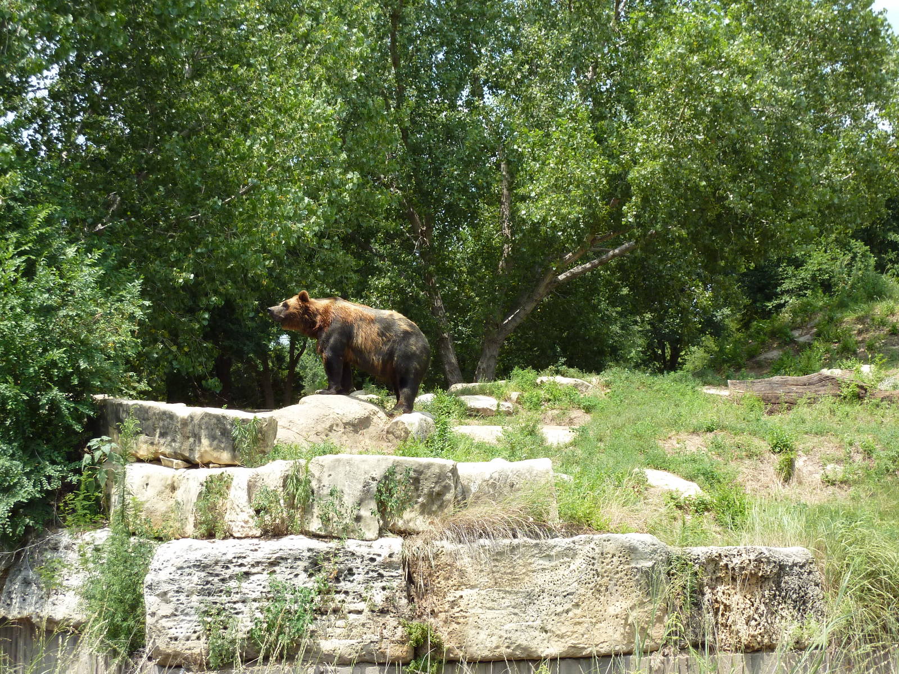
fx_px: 1169
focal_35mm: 45
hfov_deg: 42.1
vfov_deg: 32.2
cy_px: 337
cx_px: 450
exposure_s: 1/500
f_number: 3.7
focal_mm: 7.3
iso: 160
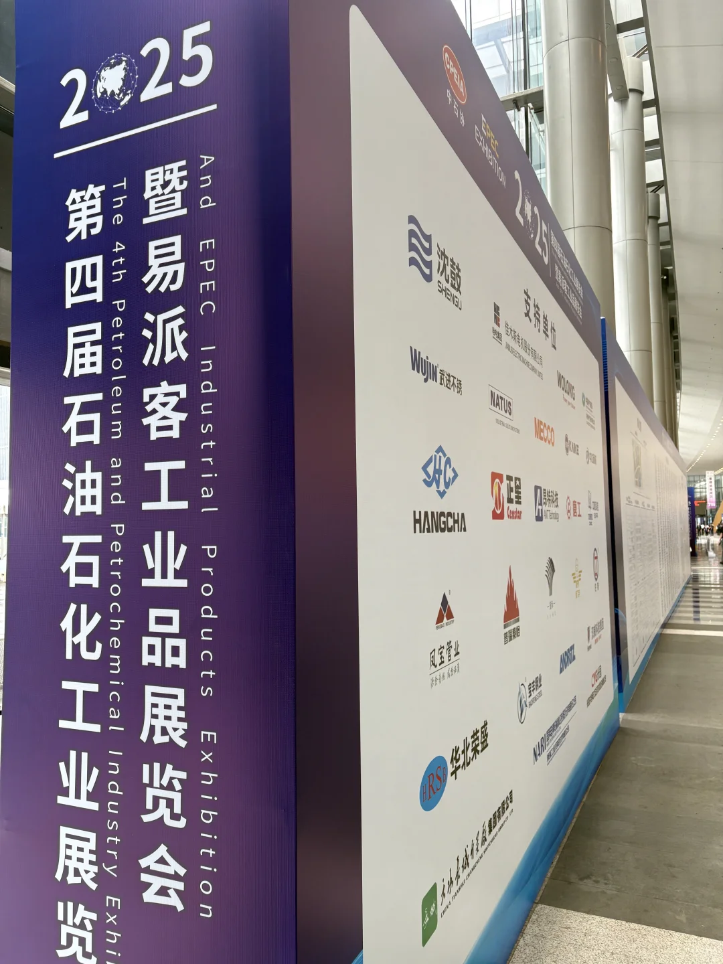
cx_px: 362
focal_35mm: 26
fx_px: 724
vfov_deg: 67.3
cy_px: 482
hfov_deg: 53.1
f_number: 1.6
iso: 50
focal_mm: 5.96
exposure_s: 1/100
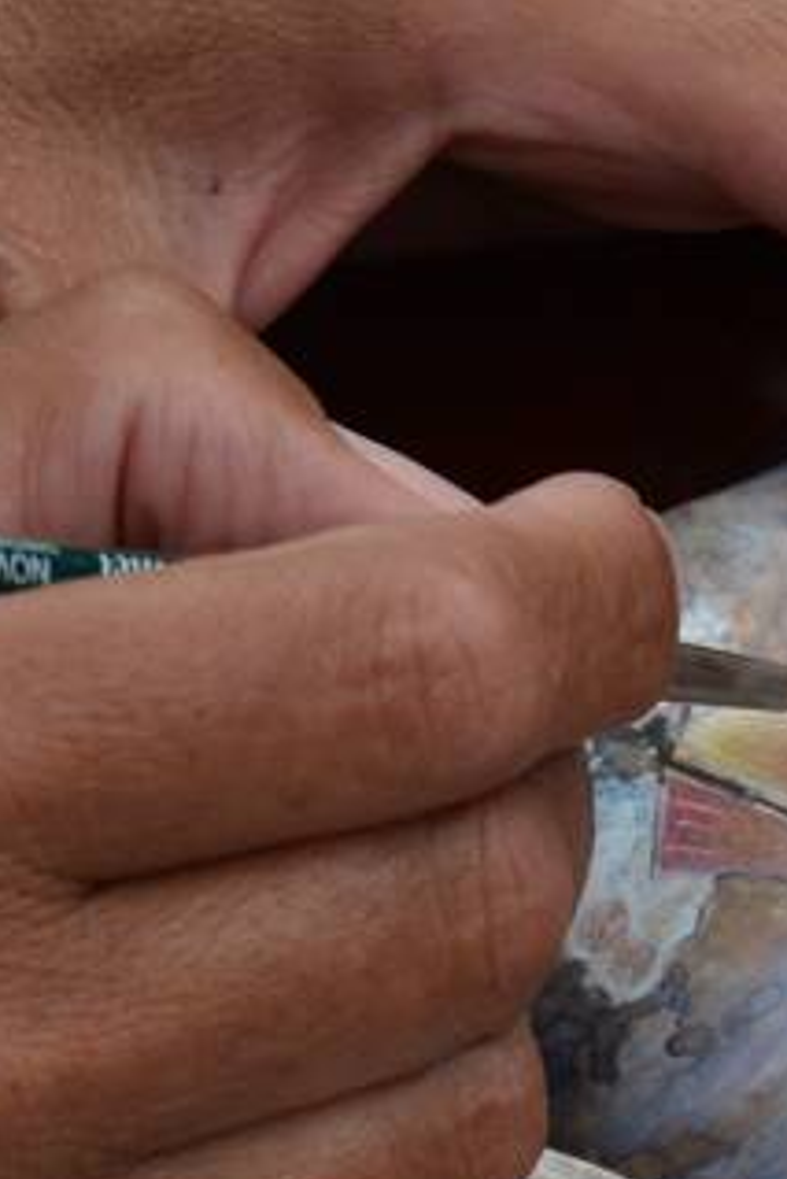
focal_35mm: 341
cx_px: 595
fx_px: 11169
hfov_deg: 4.0
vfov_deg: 6.0
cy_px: 1268
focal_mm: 62
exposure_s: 1/500
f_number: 5.6
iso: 200
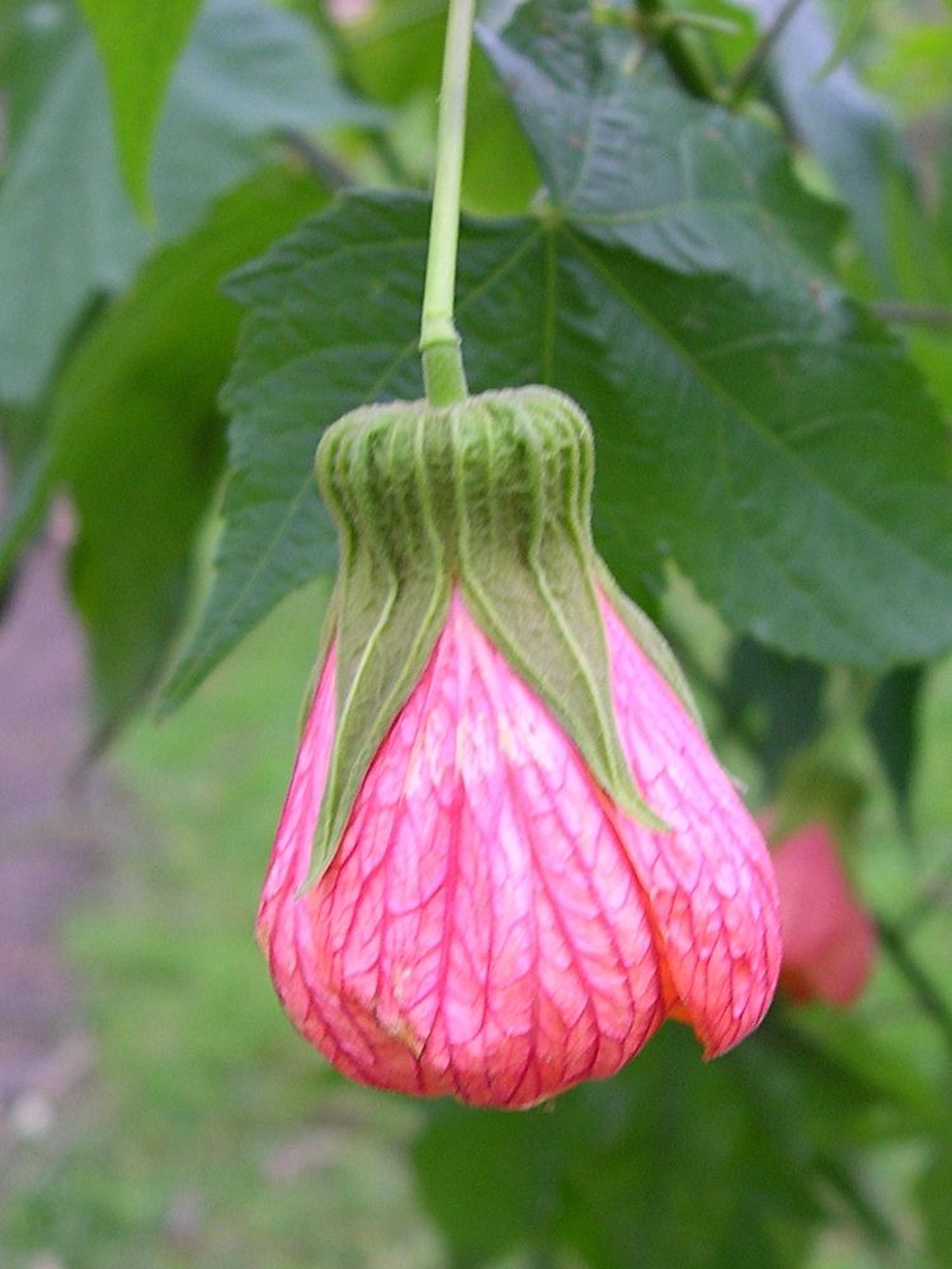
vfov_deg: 49.0
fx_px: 1393
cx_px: 476
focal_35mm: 38
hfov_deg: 37.7
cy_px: 634
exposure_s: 1/52
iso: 100
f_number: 2.8
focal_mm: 8
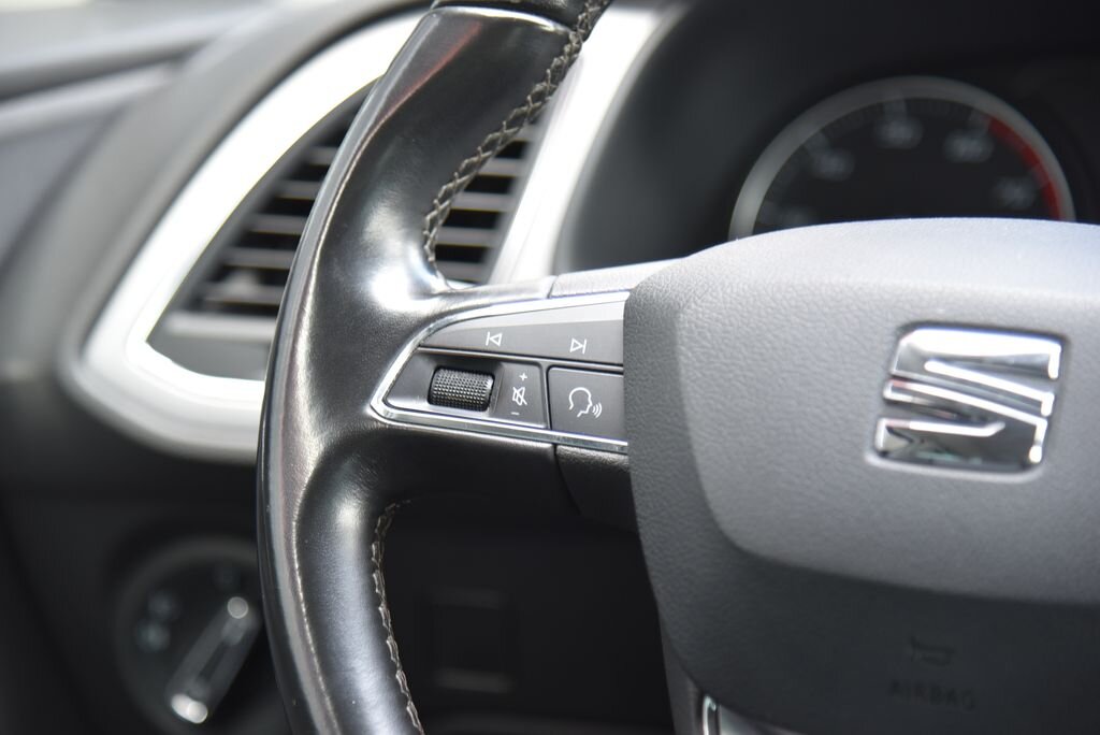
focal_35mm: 120
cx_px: 550
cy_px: 368
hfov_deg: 17.1
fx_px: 3669
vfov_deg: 11.4
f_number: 4
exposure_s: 1/40
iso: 500
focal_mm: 120
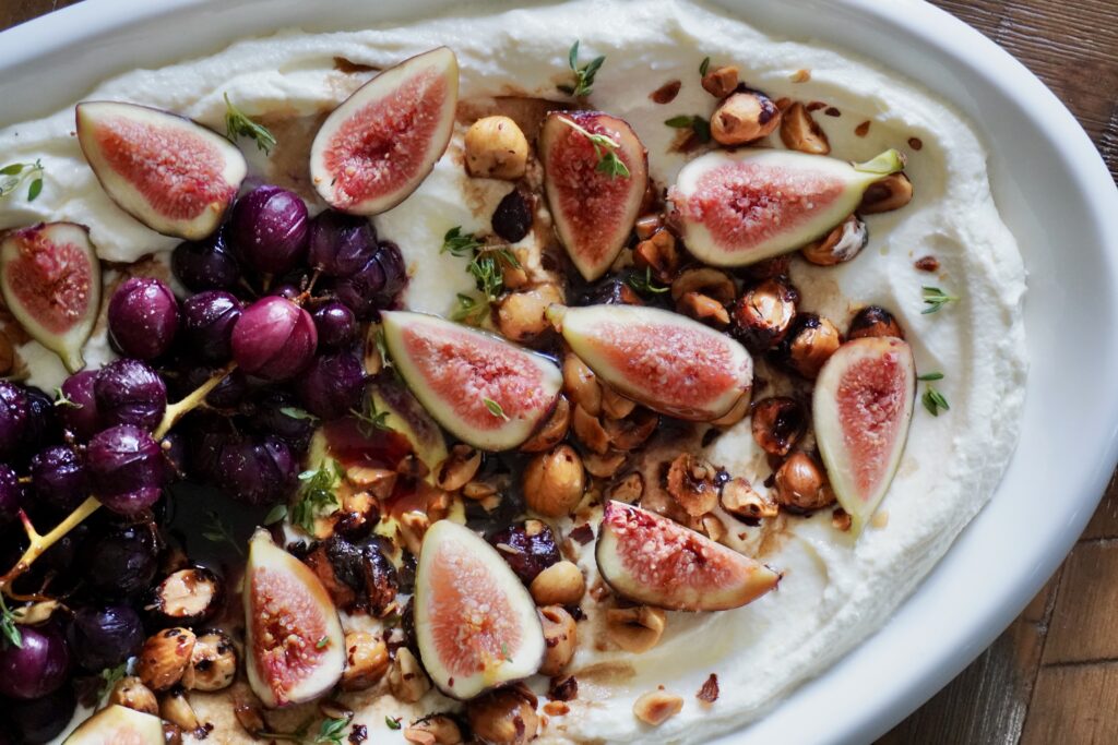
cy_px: 372
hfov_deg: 28.6
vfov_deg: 19.3
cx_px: 559
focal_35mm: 70
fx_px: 2190
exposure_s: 1/100
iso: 2500
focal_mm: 47
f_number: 5.6
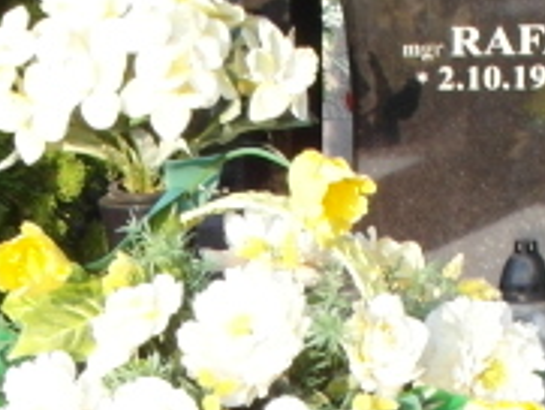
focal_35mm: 170
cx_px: -135
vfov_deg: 8.4
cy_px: 760
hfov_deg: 11.4
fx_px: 2678
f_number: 4.1
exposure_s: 1/125
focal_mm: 6.5
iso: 80
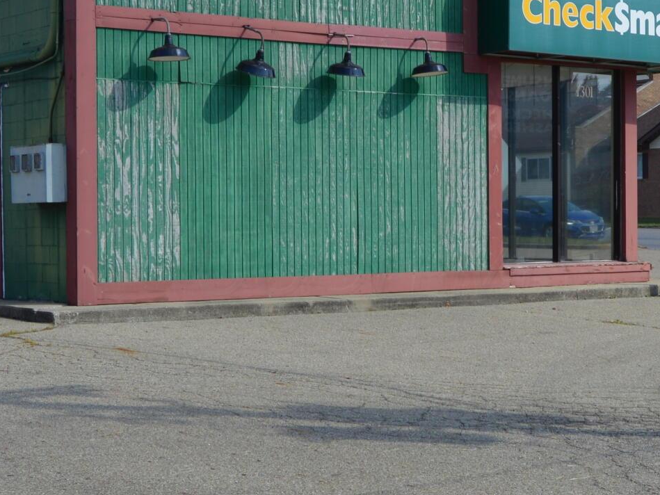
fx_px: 1564
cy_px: 265
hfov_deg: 23.8
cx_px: 406
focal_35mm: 82
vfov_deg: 18.0
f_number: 8
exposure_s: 1/250
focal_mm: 18
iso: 100
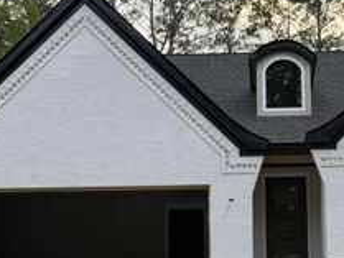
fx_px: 1143
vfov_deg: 12.8
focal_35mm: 115
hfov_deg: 17.0
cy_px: 205
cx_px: 258
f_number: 1.78
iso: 50
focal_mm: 6.76
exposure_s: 1/185
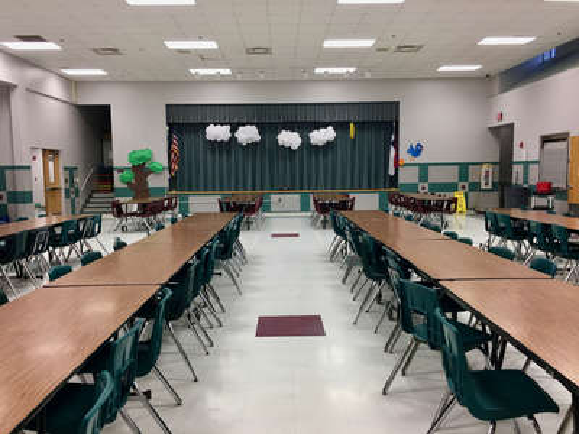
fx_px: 485
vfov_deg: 48.2
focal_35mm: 29
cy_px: 217
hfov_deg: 61.7
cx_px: 290
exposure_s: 1/15
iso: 25
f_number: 2.2
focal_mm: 4.15
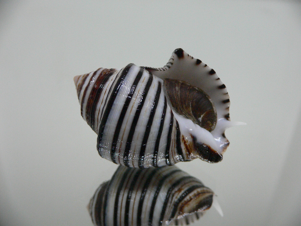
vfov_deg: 40.7
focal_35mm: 35
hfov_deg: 52.6
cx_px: 150
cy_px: 113
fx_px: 304
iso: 200
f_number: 2.8
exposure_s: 1/50
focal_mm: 4.6
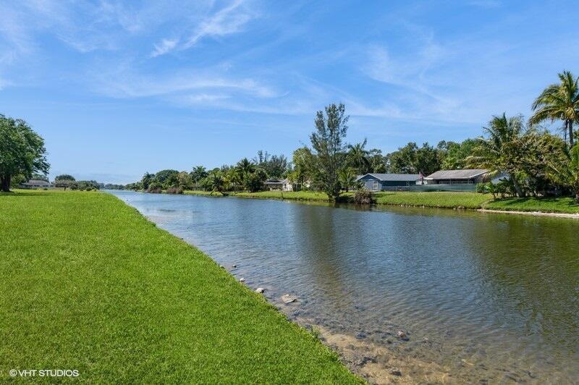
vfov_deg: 53.1
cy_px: 192
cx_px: 290
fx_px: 386
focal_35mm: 24
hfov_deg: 73.8
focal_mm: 24
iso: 100
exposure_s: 1/160
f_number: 11
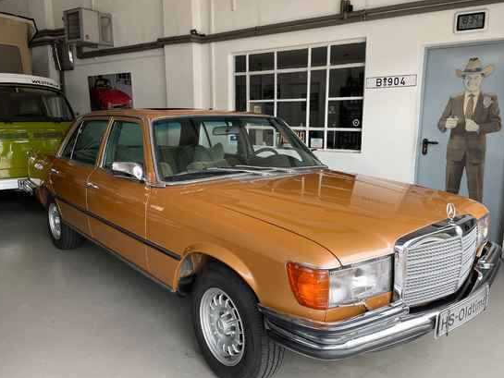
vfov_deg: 49.7
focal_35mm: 28
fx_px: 408
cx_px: 259
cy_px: 200
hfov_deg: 63.4
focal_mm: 4.2
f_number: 1.6
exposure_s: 1/121
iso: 125
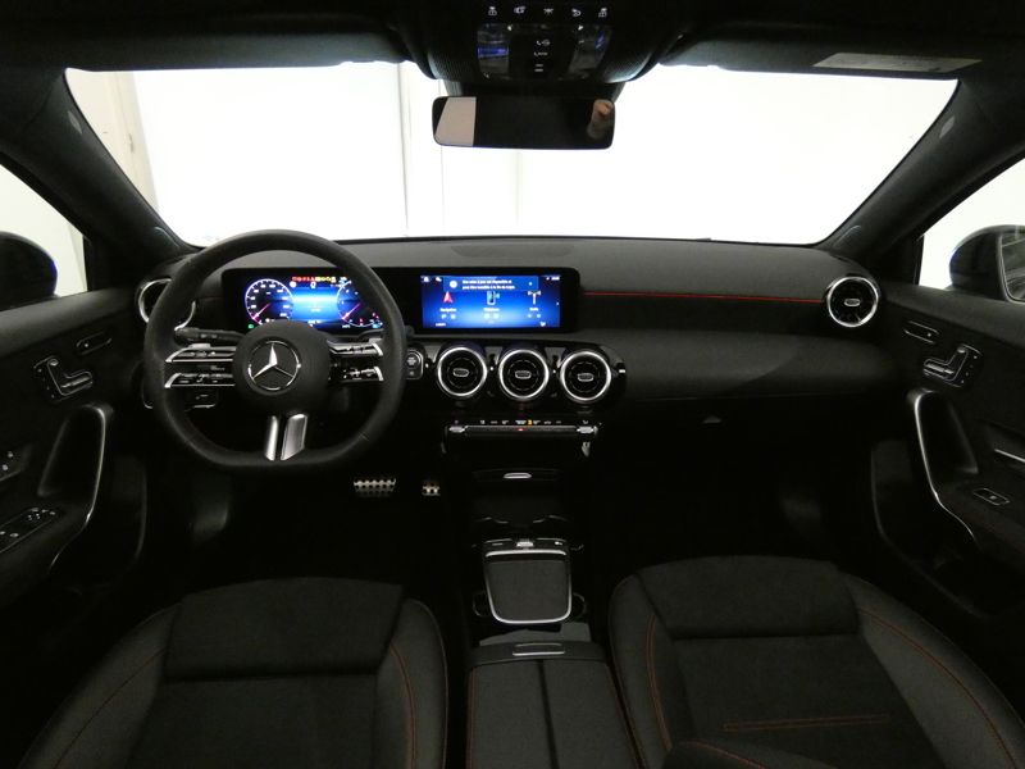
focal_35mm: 20
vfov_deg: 66.0
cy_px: 384
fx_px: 592
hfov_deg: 81.7
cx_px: 512
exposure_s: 1/30
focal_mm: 3.6
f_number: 2.8
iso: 1600
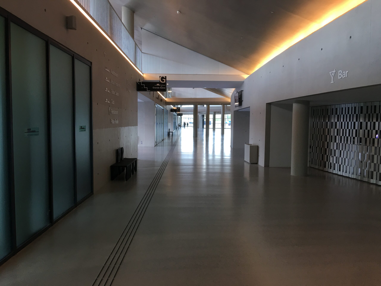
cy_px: 143
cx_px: 190
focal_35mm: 29
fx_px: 319
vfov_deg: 48.2
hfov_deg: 61.7
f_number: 2.2
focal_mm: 4.15
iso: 32
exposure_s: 1/33
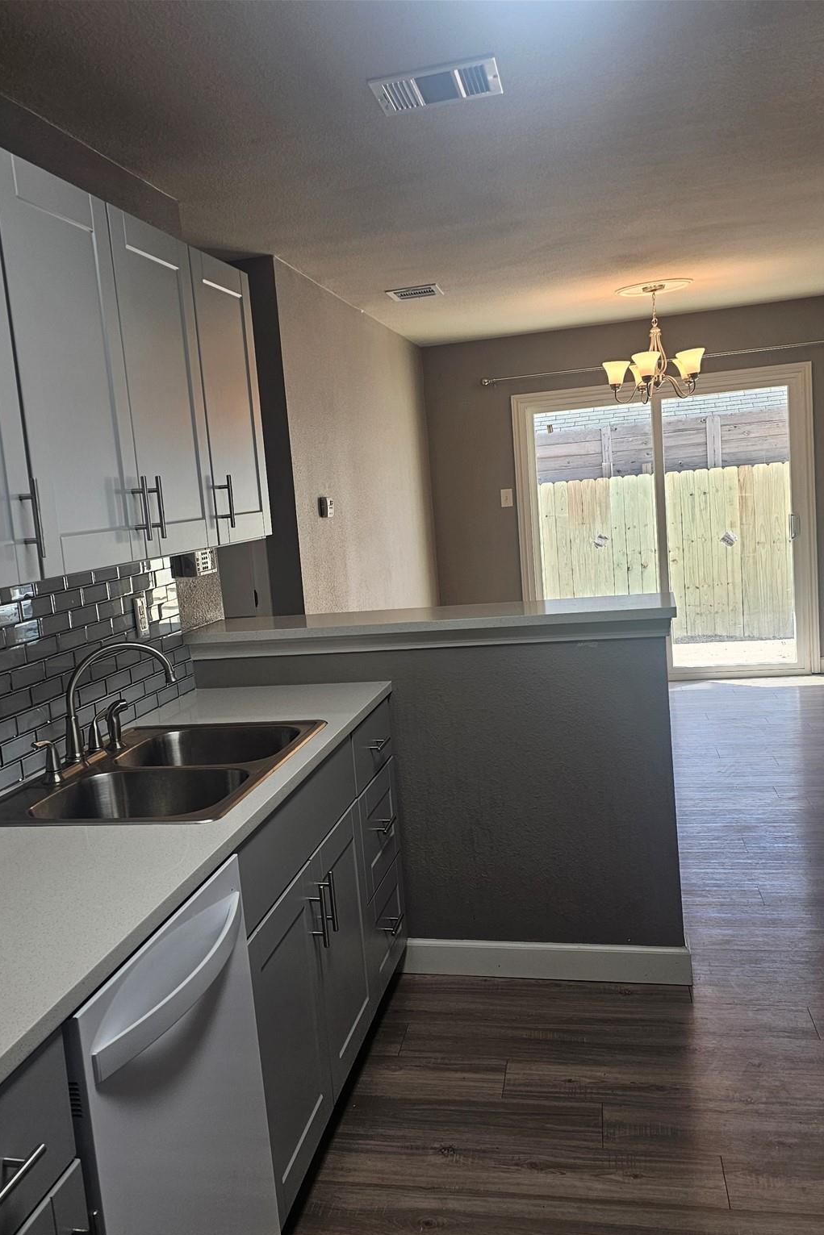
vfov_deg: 58.7
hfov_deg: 41.0
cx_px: 333
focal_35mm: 32
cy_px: 619
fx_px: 1098
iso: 64
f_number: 1.7
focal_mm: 6.3
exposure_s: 1/120
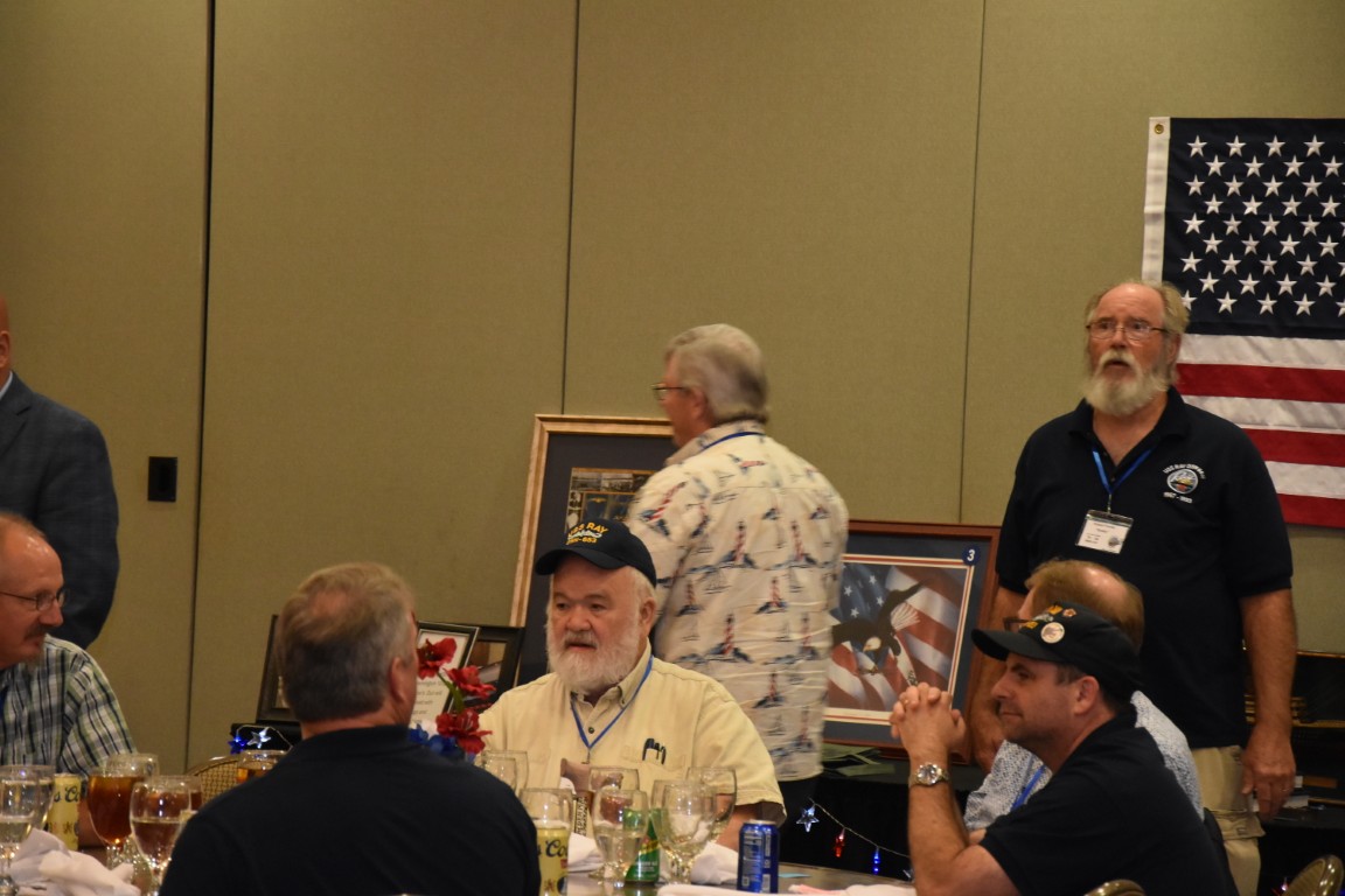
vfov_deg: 9.9
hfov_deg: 14.9
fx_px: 5155
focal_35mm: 138
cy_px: 448
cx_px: 672
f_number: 5.6
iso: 2200
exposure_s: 1/60
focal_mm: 92
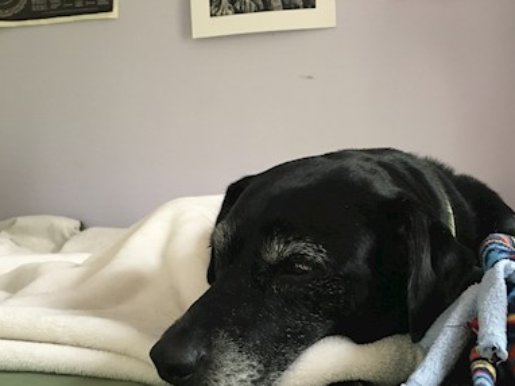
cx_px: 329
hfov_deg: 48.4
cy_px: 246
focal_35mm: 38
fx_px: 565
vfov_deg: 37.4
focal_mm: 4.15
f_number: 2.2
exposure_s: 1/15
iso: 200
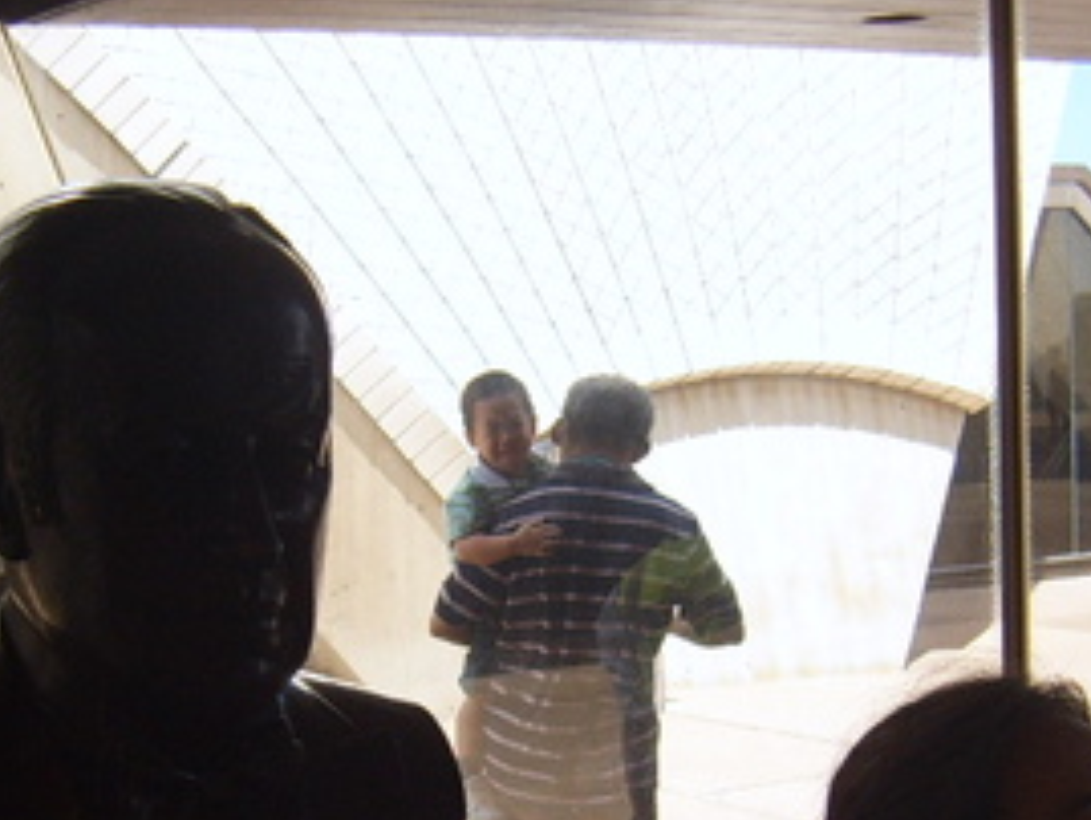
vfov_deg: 18.5
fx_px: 2459
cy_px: 775
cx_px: 418
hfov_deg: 24.9
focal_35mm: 78
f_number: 2.8
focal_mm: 5.8
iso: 50
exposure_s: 1/500
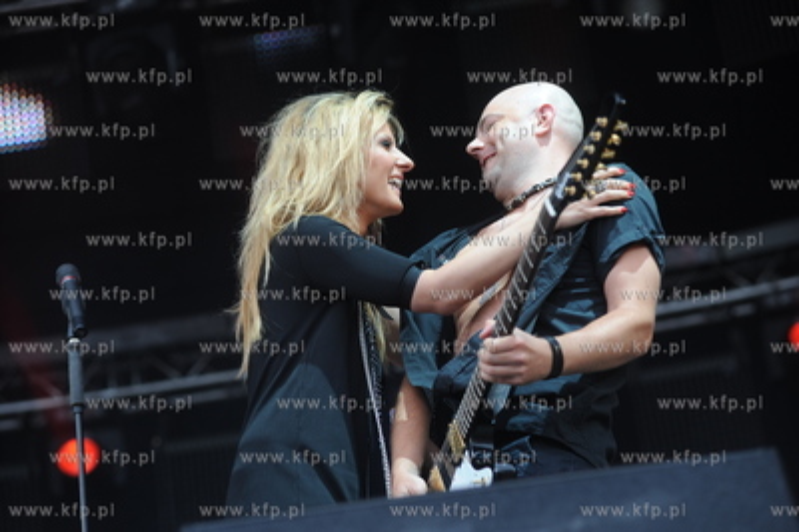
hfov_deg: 18.3
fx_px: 2484
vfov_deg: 12.2
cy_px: 266
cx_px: 400
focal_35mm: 112
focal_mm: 112
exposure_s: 1/250
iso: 400
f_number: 4
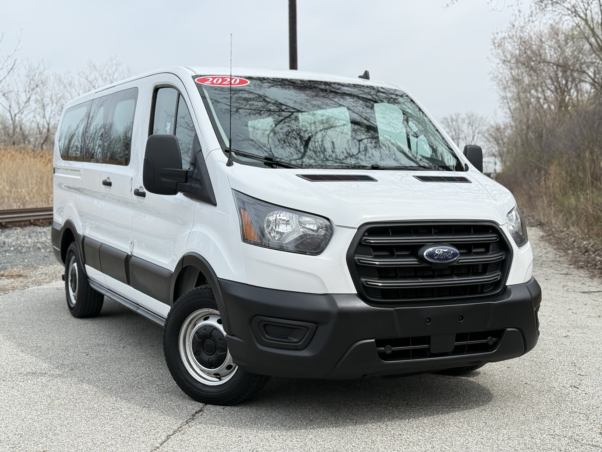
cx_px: 301
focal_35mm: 48
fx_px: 835
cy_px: 226
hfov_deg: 39.7
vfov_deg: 30.3
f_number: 1.78
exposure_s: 1/4329
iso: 100
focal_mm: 6.76
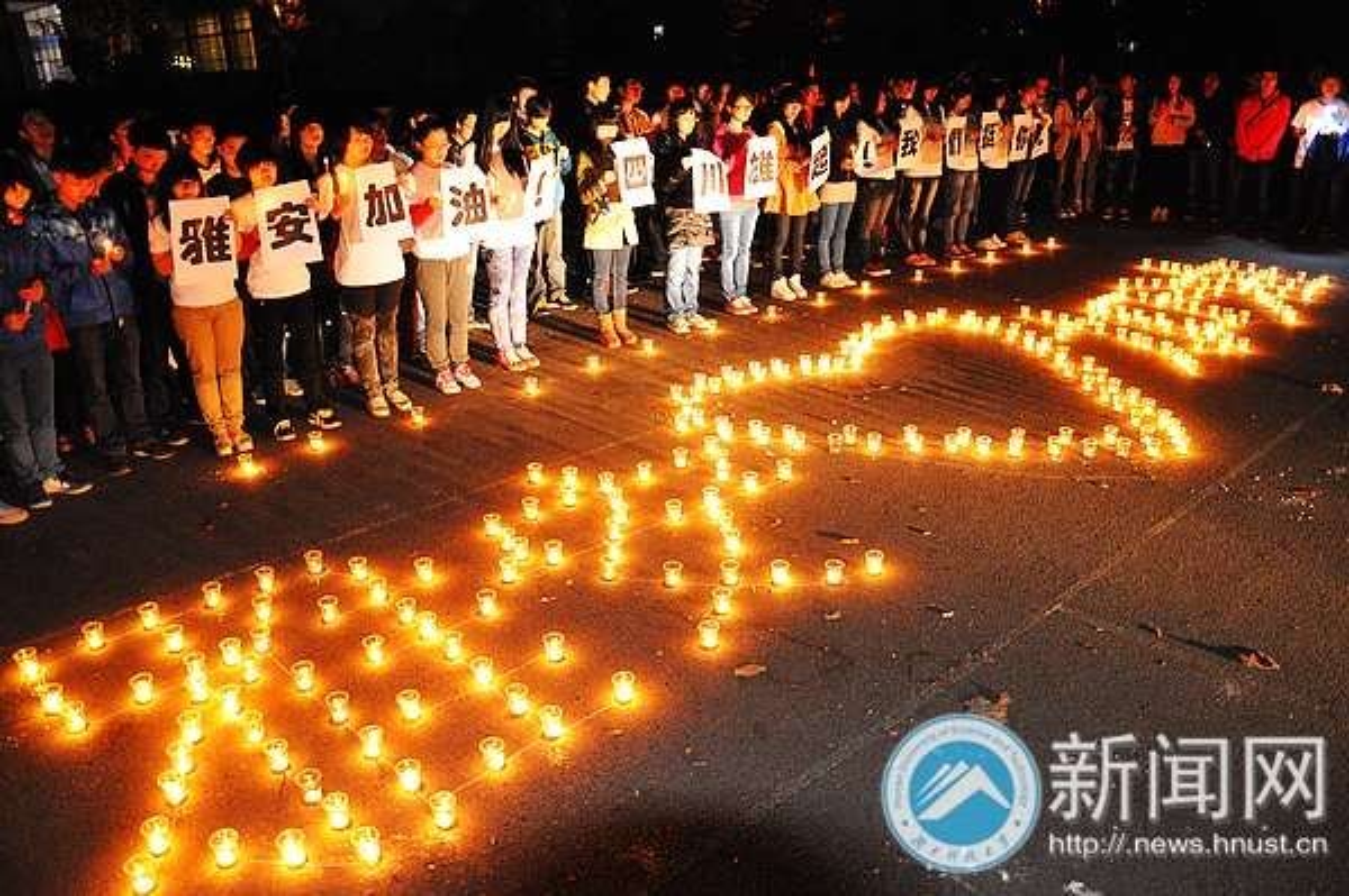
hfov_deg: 67.4
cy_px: 448
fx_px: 1011
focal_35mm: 27
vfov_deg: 47.9
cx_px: 674
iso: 3200
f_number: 3.5
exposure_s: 1/15
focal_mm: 18
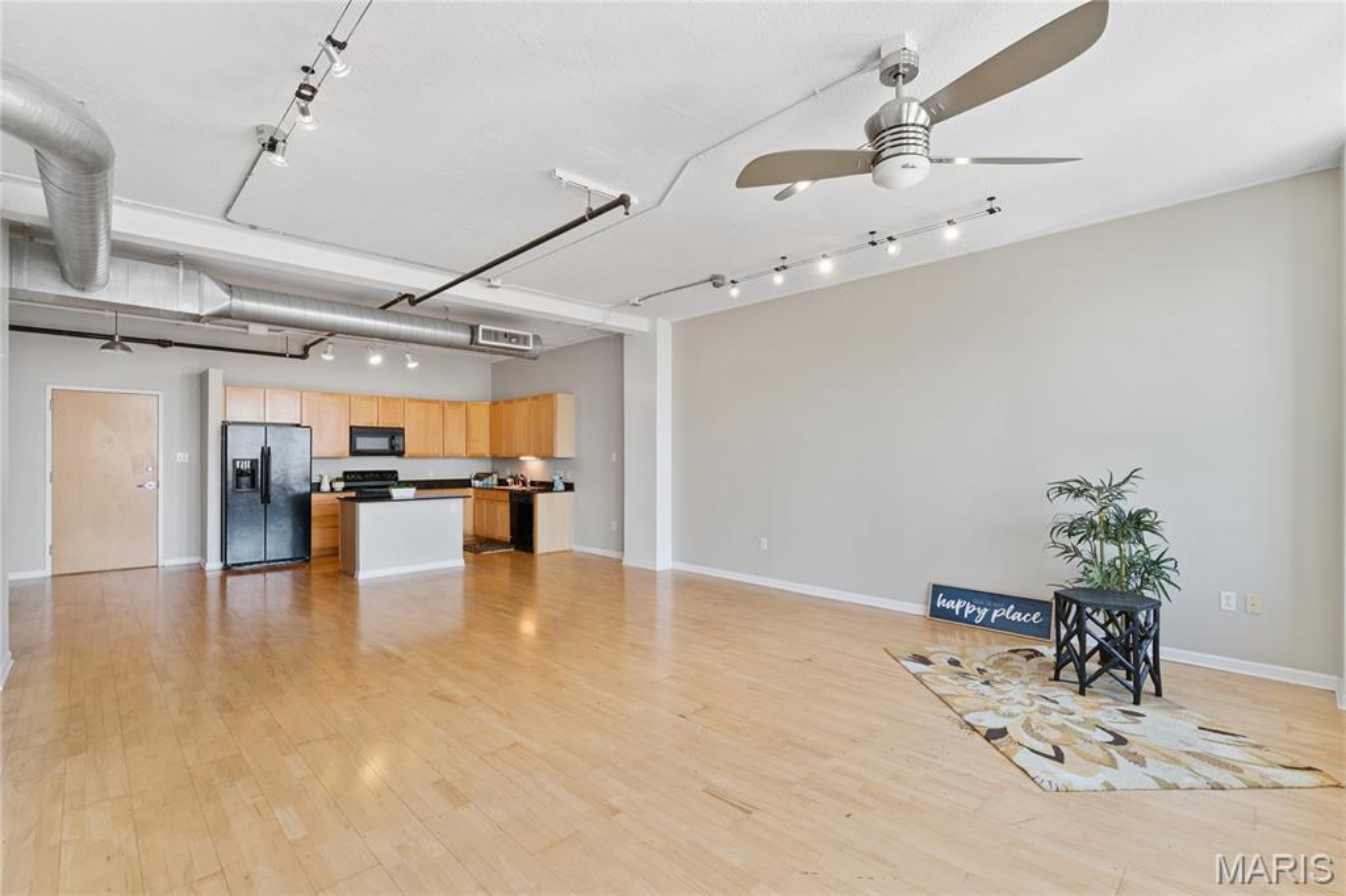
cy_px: 448
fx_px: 594
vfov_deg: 74.1
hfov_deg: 97.1
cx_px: 673
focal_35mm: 16
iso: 100
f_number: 13
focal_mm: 15.9
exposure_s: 1/4
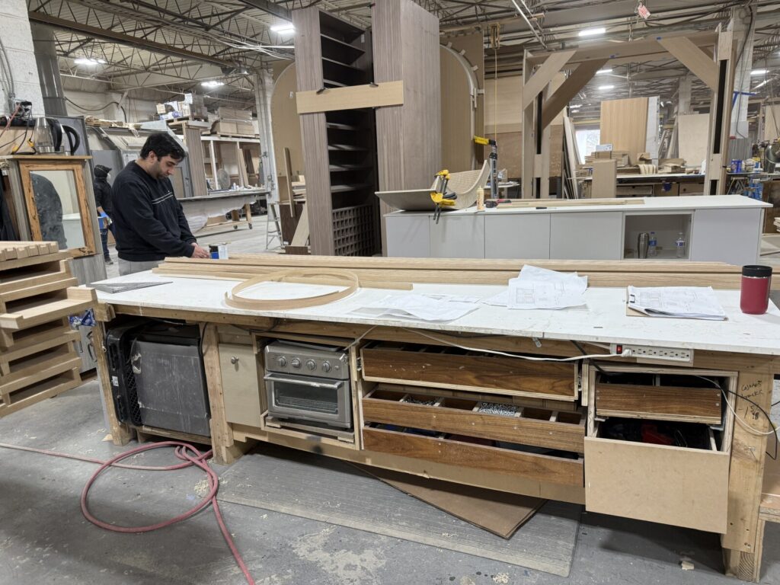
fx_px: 541
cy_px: 292
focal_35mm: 24
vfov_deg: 56.8
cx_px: 390
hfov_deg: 71.6
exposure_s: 1/120
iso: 160
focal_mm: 6.76
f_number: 1.78
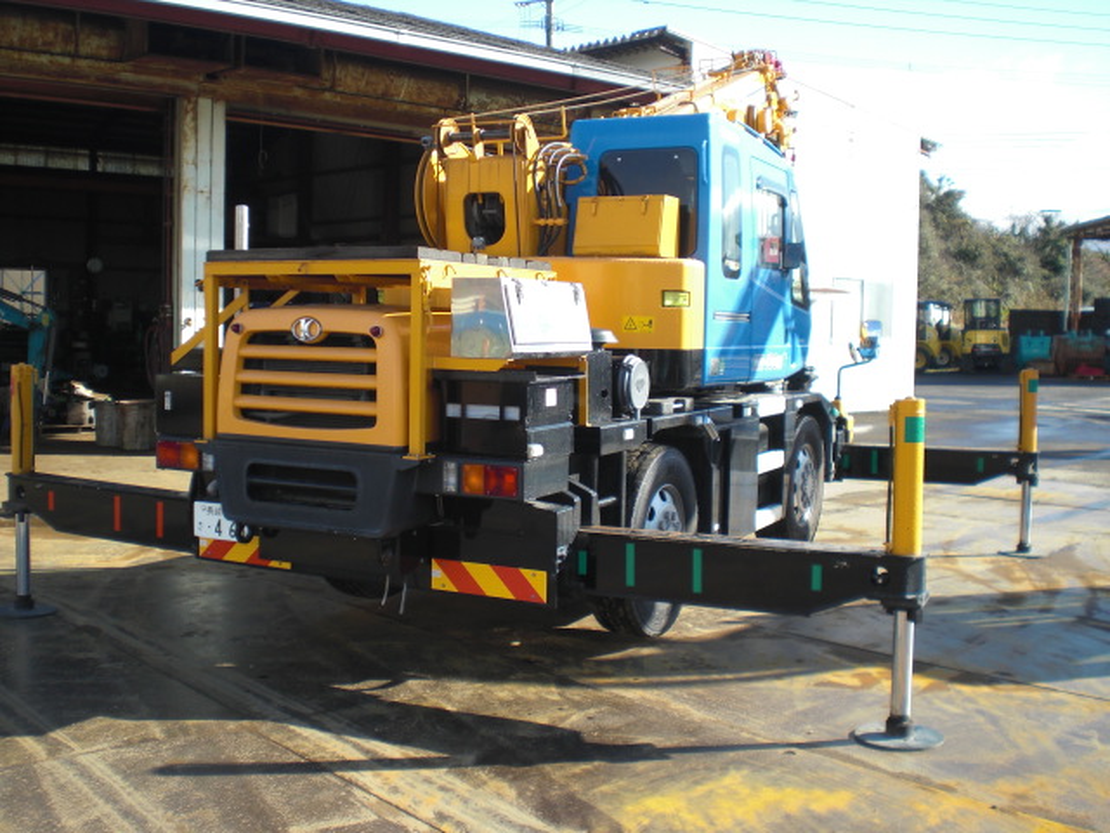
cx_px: 555
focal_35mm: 38
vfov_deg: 37.7
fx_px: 1219
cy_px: 416
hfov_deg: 49.0
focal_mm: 6.3
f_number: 3.1
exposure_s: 1/320
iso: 64
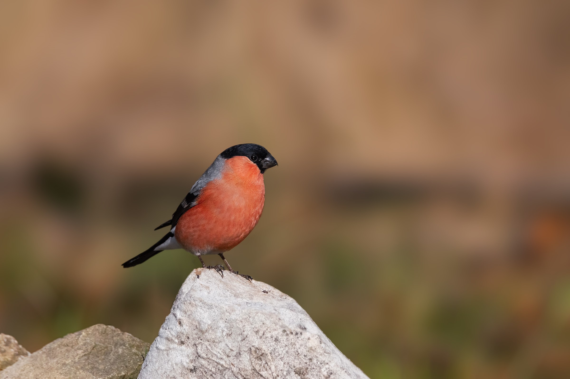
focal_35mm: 900
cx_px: 285
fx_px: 14238
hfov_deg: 2.3
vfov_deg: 1.5
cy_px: 190
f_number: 7.1
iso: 800
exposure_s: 1/4000
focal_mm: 600
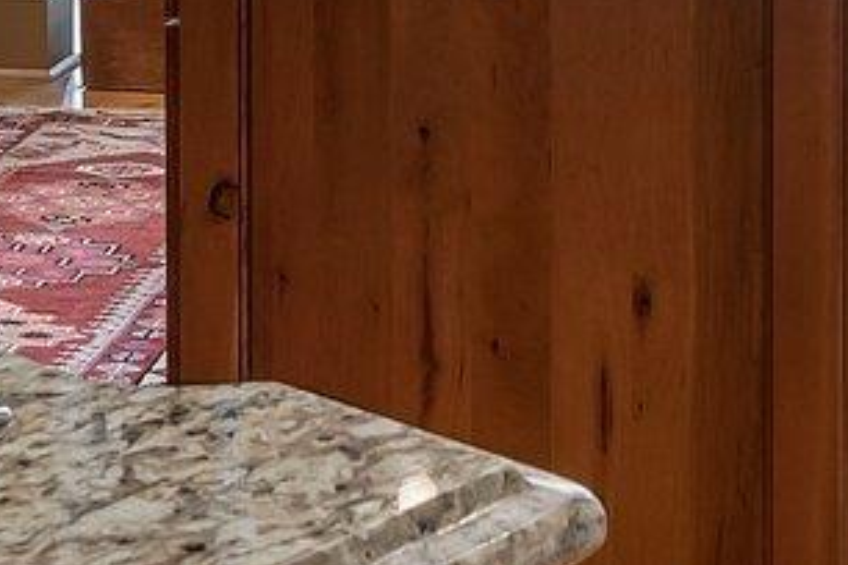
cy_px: -517
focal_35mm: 107
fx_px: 2520
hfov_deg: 19.1
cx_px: 538
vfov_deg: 11.6
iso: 400
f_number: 8
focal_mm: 16
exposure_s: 1/6
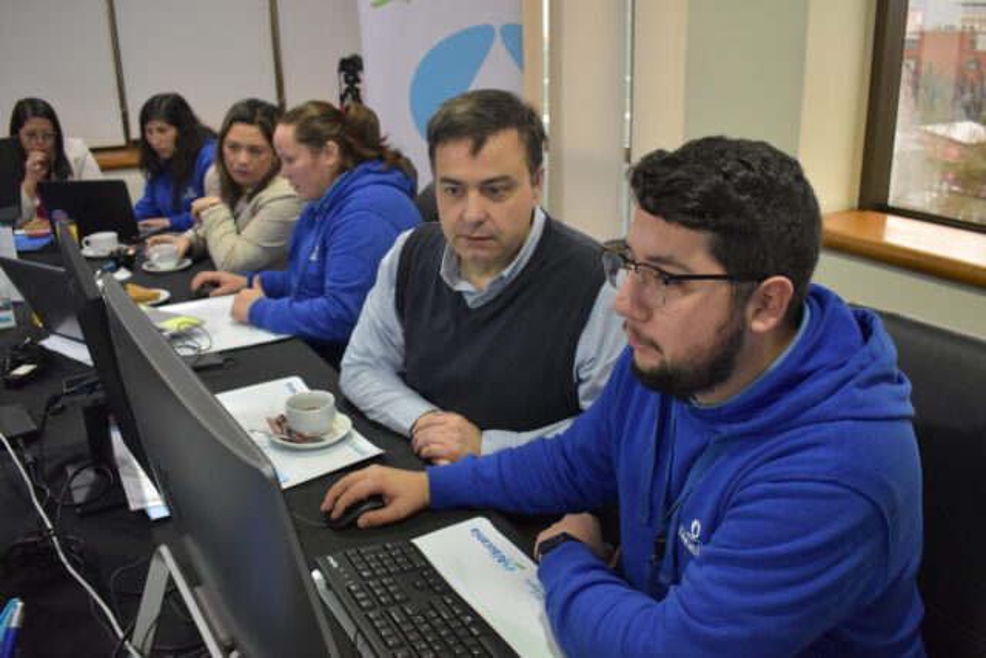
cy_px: 329
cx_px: 493
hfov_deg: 59.5
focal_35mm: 32
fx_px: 863
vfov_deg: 41.7
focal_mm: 21
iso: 1600
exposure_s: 1/80
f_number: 5.6
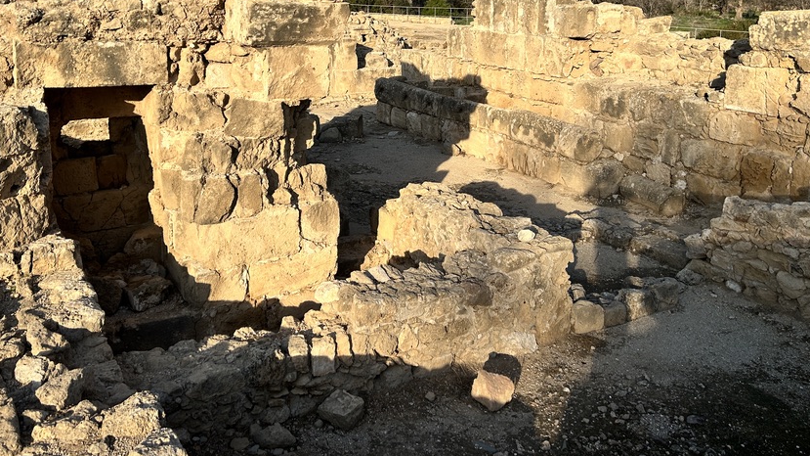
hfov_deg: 56.6
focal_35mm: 35
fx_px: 752
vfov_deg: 33.0
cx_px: 420
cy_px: 113
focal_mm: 5.7
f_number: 1.5
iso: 50
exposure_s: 1/5076
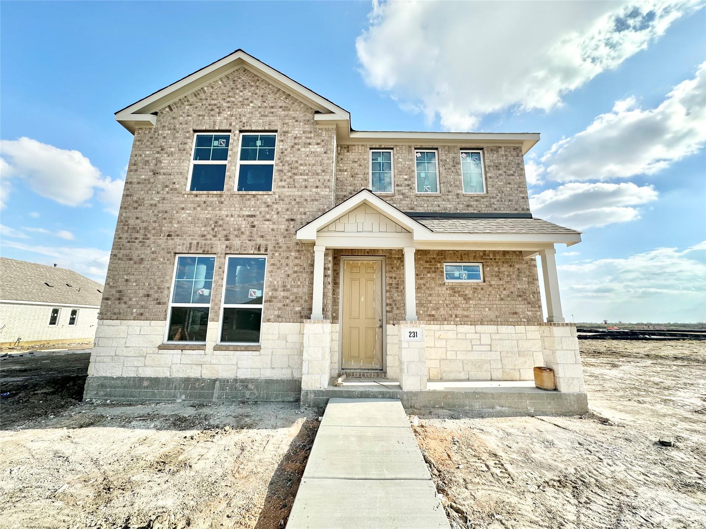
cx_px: 353
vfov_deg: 85.7
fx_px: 286
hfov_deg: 102.1
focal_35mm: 14
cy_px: 264
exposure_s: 1/1233
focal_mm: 2.22
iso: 50
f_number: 2.2
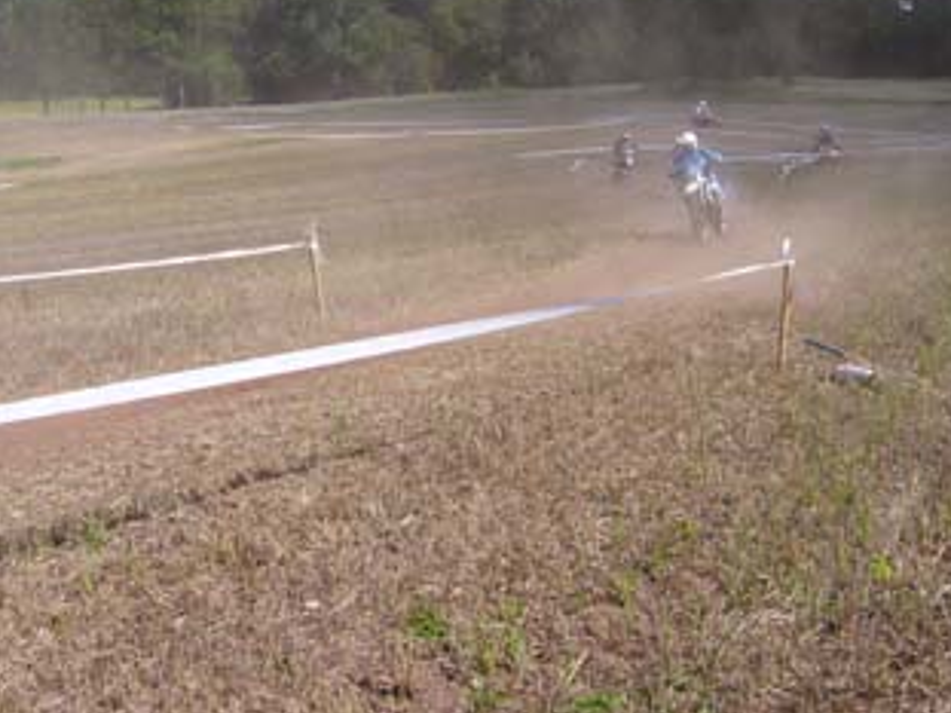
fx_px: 1236
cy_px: 266
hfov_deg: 42.1
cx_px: 501
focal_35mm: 45
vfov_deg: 32.0
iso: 100
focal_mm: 5.8
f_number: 5.6
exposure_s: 1/500
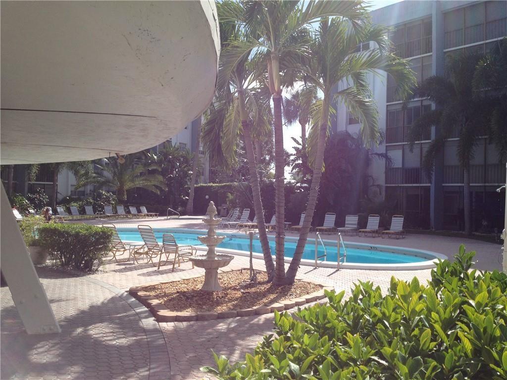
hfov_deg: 52.6
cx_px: 254
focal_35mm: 35
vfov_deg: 40.7
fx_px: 513
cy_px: 190
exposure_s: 1/2123
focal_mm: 4.28
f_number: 2.4
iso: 50
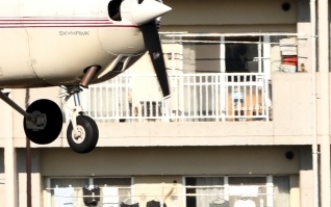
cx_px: -109
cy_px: 33
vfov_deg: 1.0
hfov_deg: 1.6
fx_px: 11975
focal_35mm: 1327
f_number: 8
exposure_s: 1/1250
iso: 400
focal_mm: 270
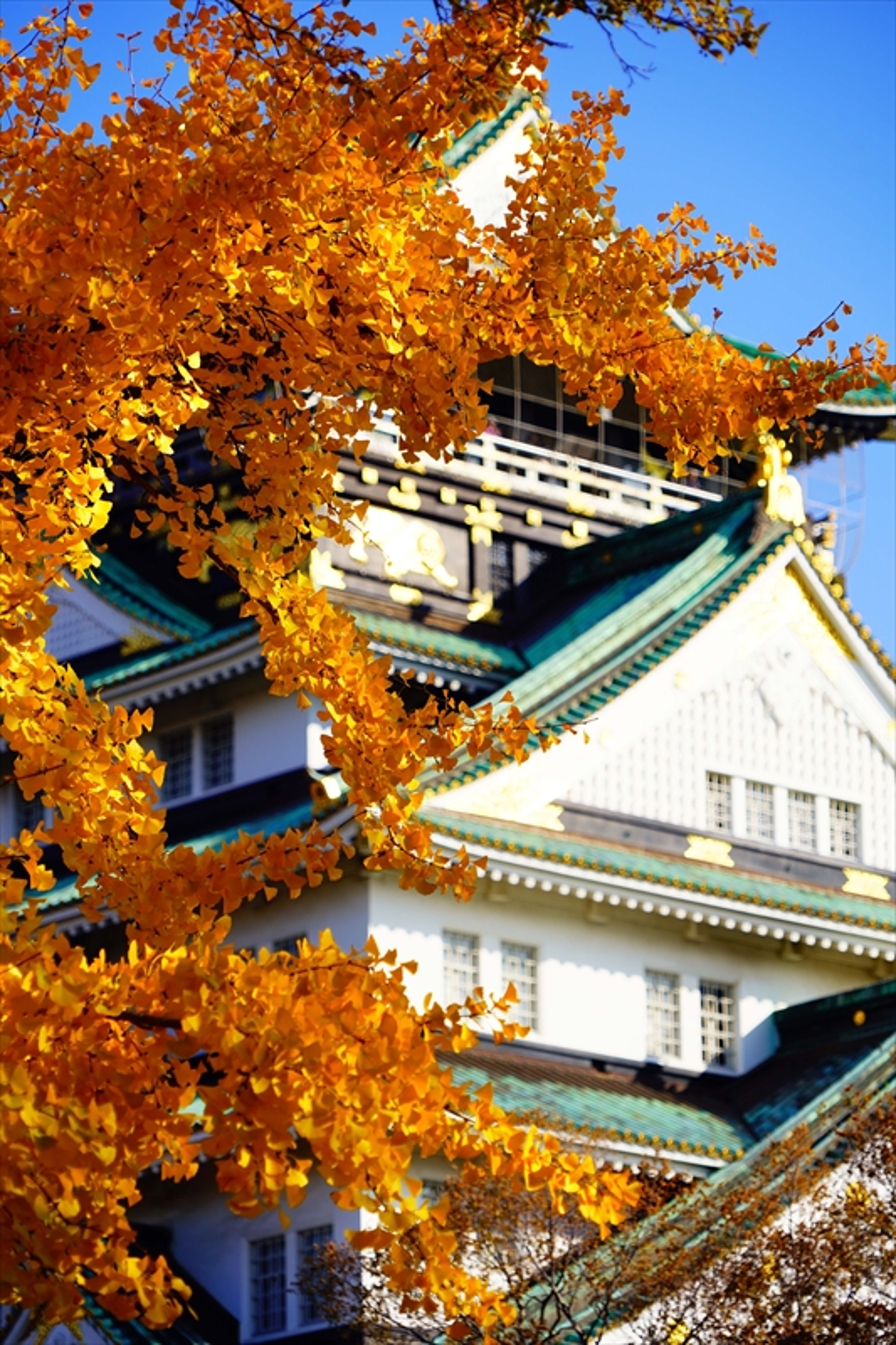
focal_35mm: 172
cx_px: 448
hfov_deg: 8.0
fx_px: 6424
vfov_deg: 12.0
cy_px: 672
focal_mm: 172
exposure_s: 1/250
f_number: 6.7
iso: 100
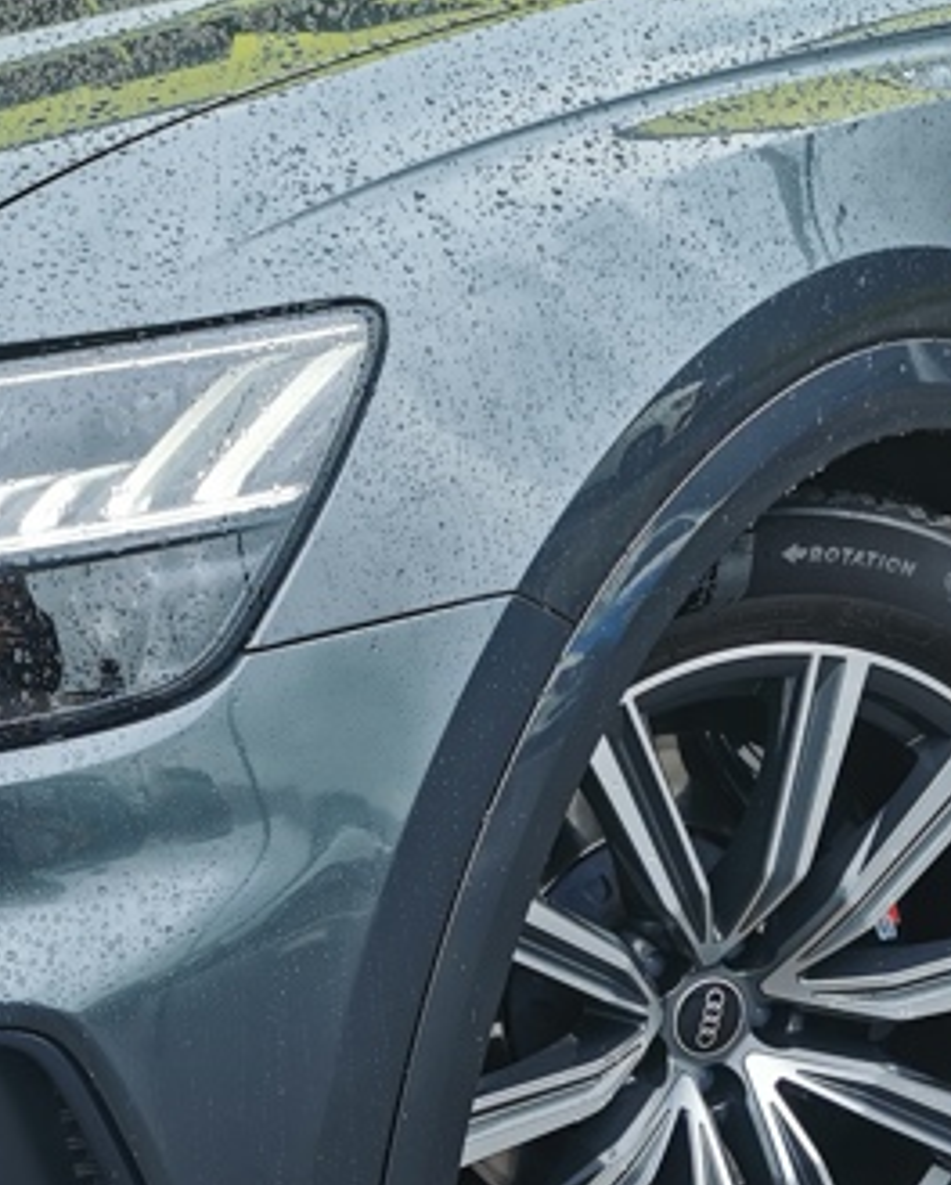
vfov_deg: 29.0
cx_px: 256
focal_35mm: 64
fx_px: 2248
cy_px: 918
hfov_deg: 23.7
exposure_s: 1/568
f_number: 1.8
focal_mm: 5.58
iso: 50
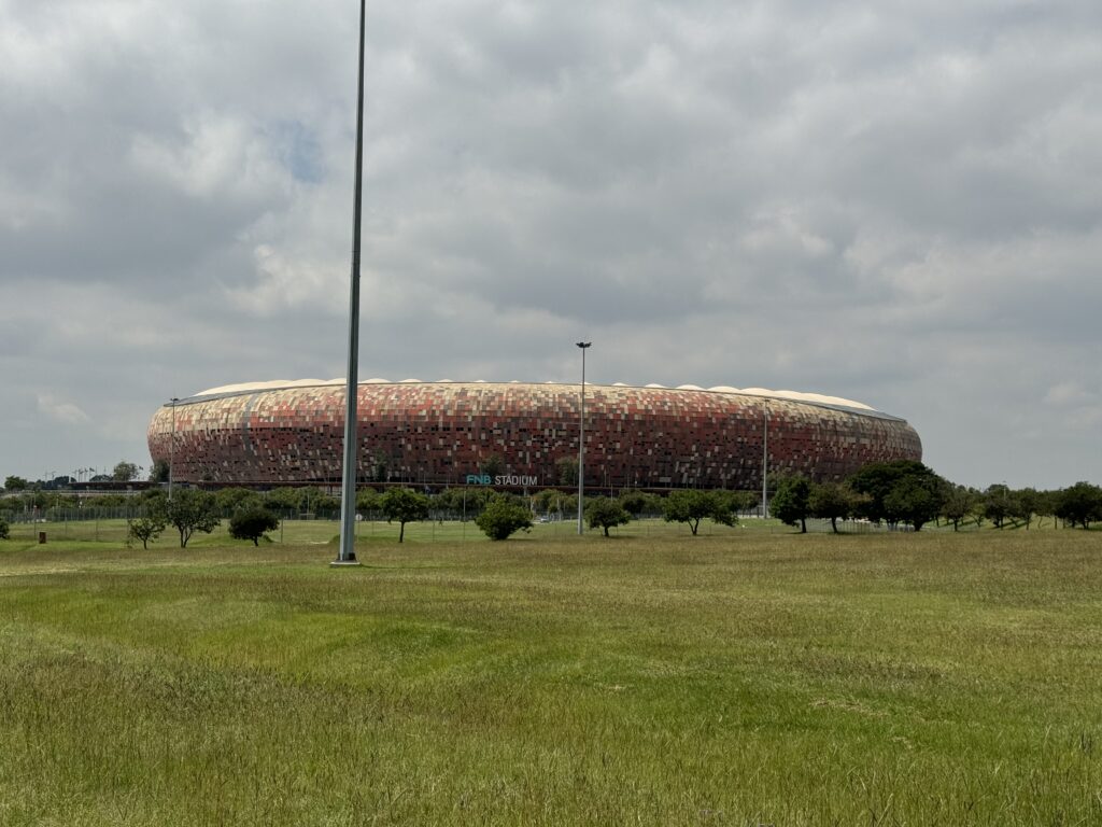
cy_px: 414
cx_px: 551
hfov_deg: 39.7
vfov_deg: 30.3
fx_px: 1528
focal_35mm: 48
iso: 64
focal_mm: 6.76
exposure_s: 1/12346
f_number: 1.78
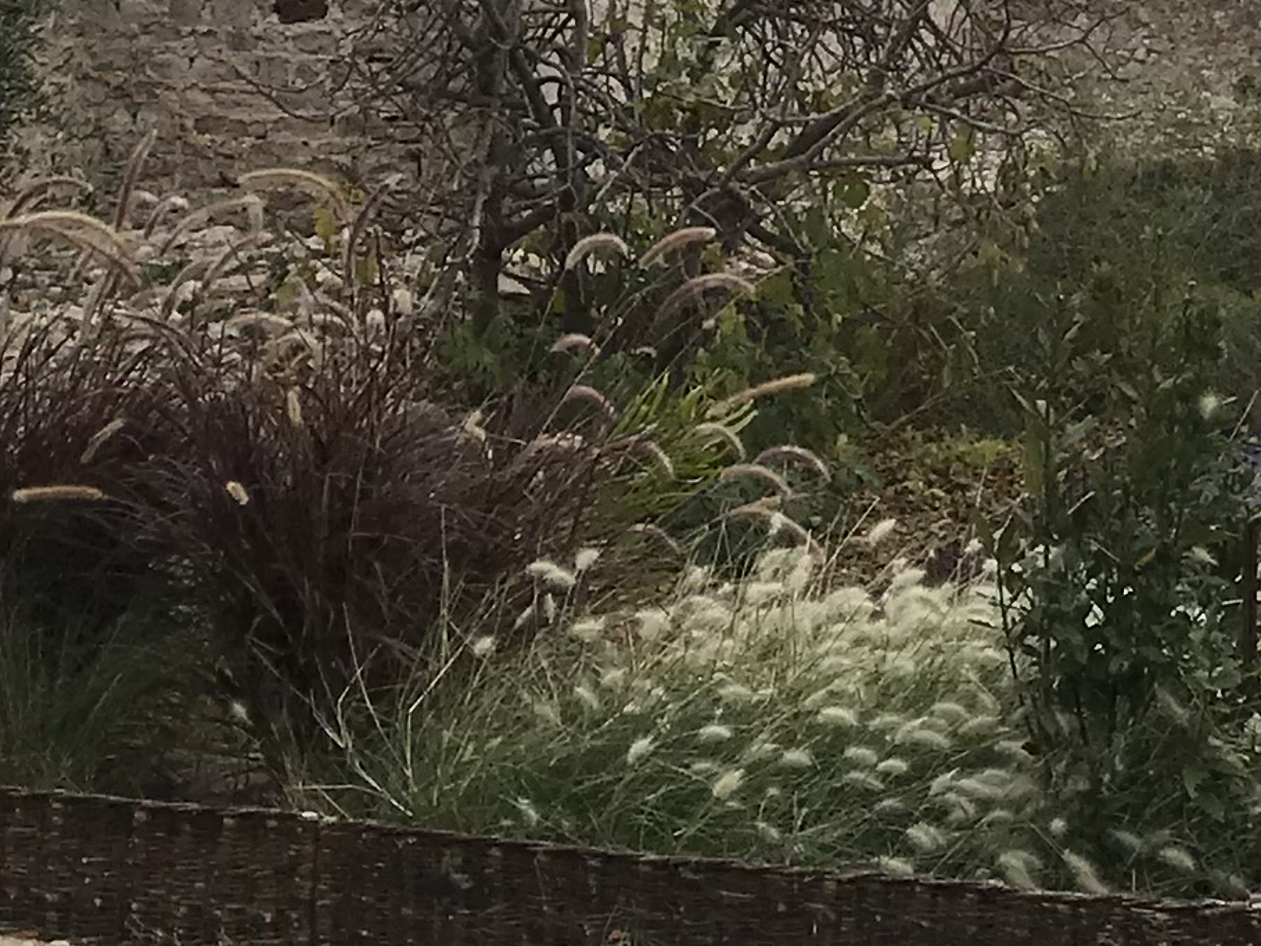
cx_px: 1466
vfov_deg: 11.5
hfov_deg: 15.4
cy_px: -402
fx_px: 4518
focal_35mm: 124
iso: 20
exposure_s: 1/1114
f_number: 1.8
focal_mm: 3.99
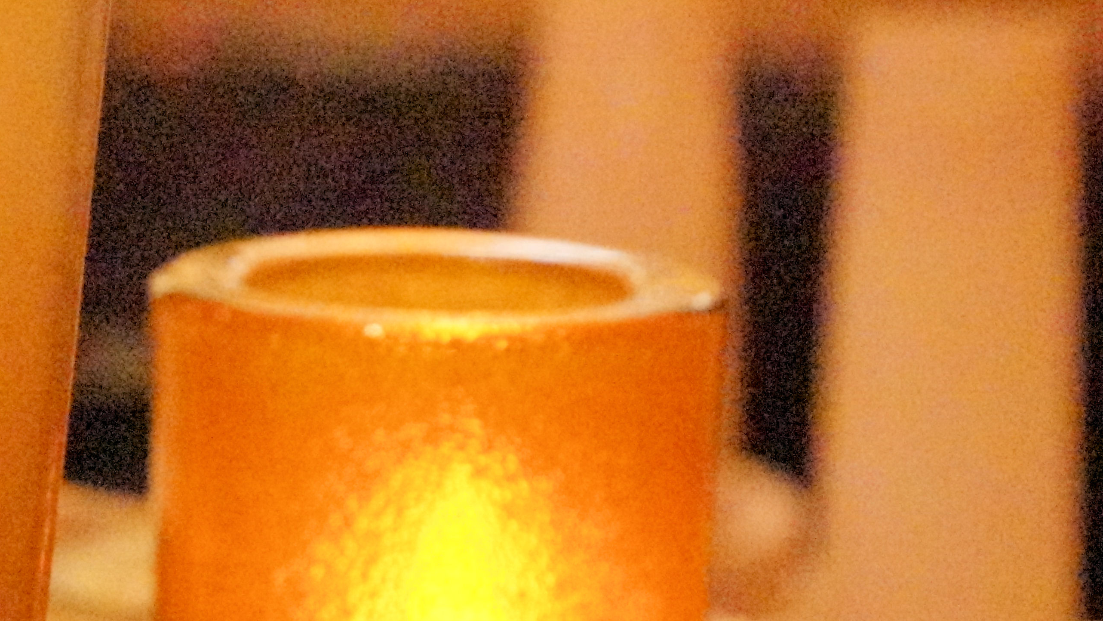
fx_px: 4299
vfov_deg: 8.3
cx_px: -78
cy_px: 322
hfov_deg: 14.3
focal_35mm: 147
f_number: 4
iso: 12800
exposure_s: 1/100
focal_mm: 40
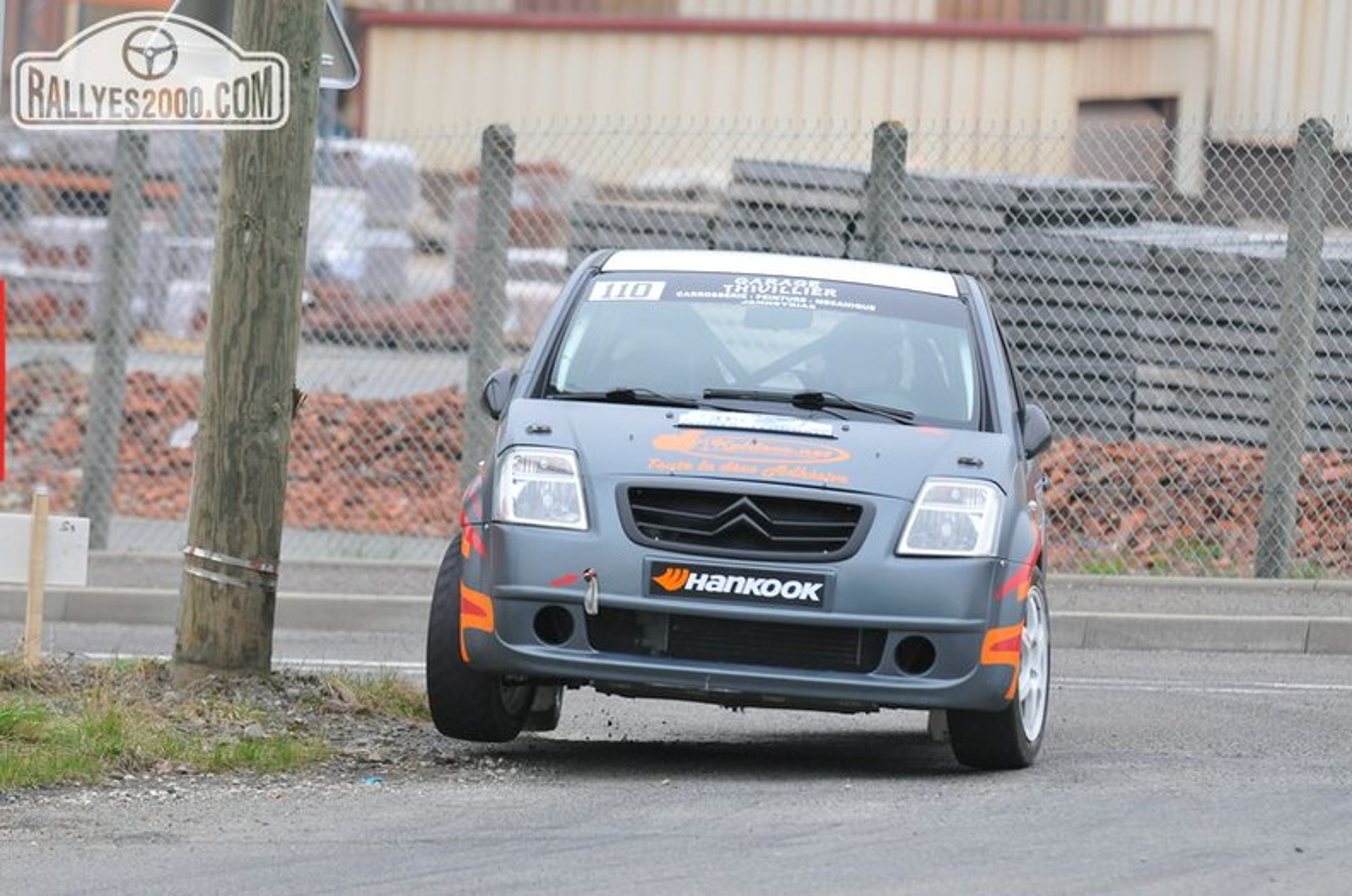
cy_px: 448
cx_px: 676
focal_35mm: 315
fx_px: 11808
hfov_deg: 6.6
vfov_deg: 4.3
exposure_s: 1/800
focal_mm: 210
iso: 1000
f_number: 5.6
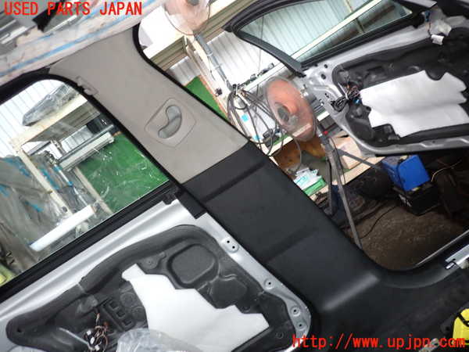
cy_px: 176
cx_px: 234
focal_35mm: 25
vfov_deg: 54.9
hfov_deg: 69.4
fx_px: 339
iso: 160
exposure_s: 1/60
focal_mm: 4.5
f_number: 2
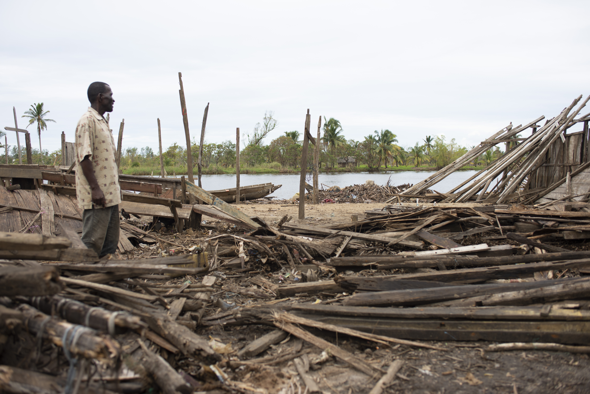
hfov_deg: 54.4
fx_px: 574
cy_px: 197
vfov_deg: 37.9
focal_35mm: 35
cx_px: 295
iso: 125
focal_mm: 35
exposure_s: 1/500
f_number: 3.5
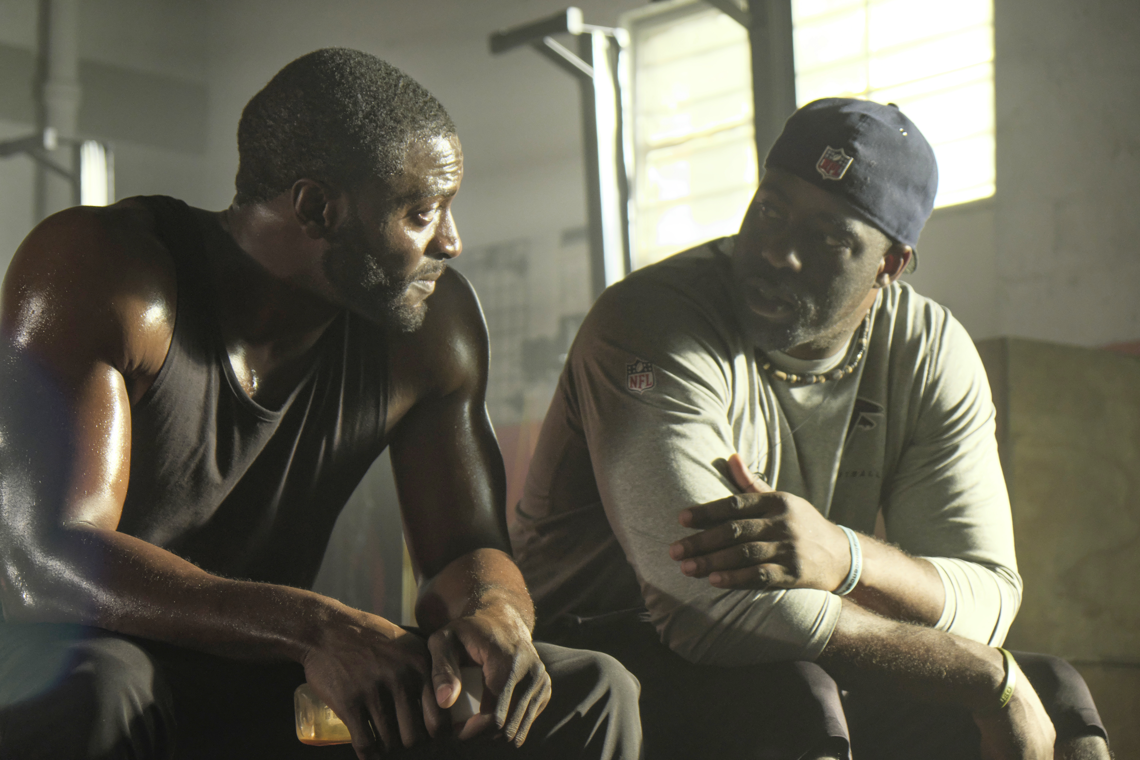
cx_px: 570
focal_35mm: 76
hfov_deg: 26.7
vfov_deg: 17.9
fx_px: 2406
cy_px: 380
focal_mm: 50.5
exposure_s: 1/160
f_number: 4
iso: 3200
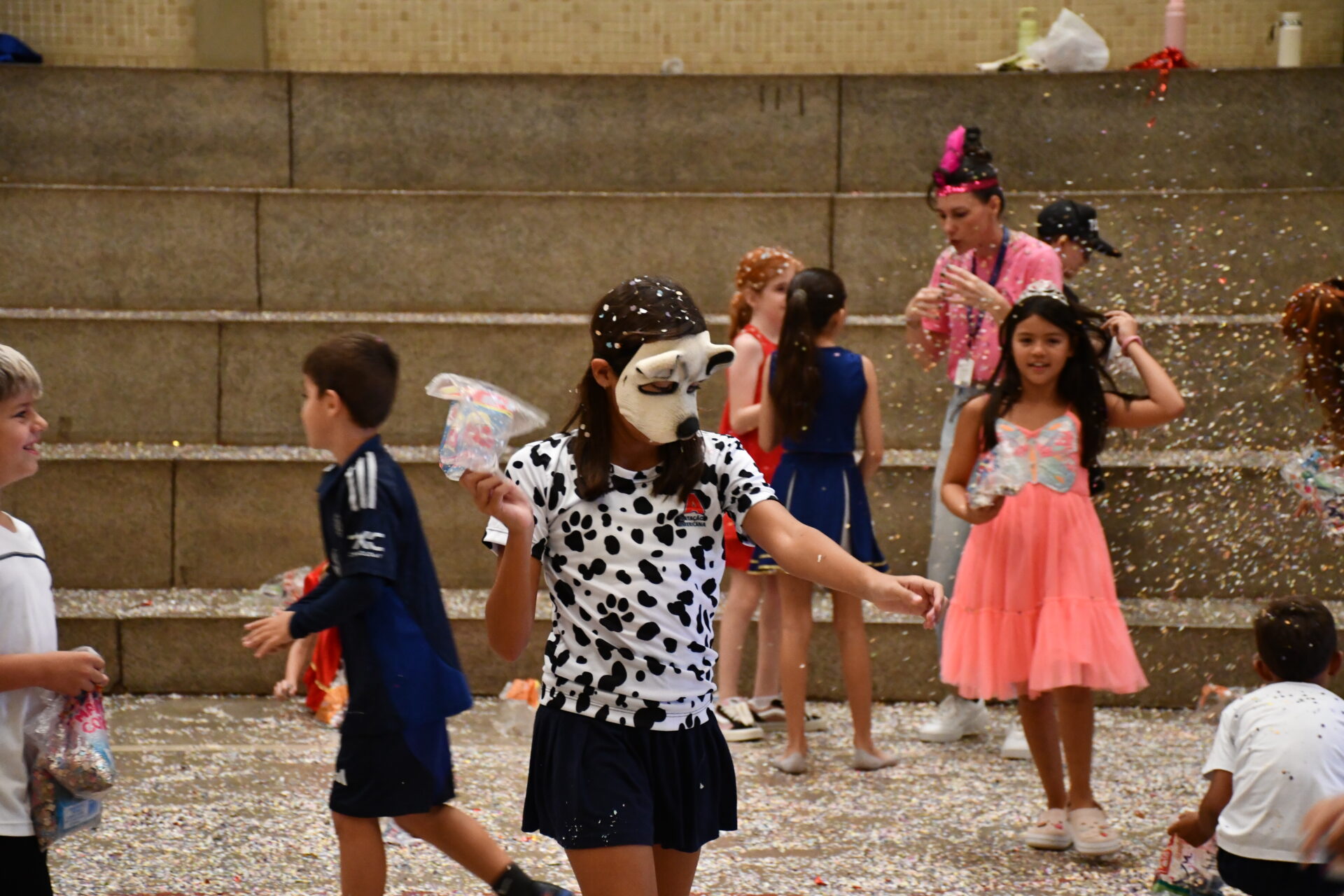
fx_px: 4181
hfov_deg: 18.3
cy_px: 448
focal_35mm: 112
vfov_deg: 12.2
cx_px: 672
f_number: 5
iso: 3200
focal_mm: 75
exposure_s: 1/200
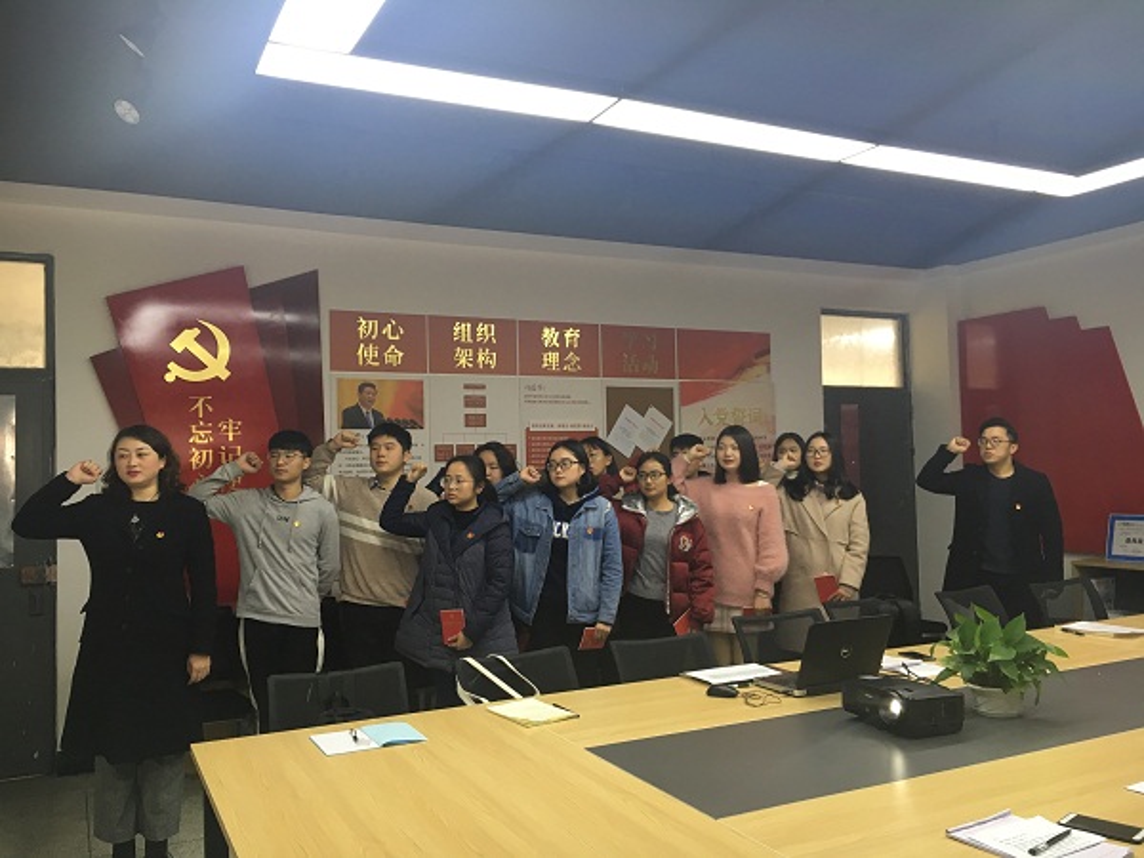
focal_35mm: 29
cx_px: 572
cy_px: 429
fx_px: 958
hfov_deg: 61.7
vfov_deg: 48.2
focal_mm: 4.15
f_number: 2.2
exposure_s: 1/33
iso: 80
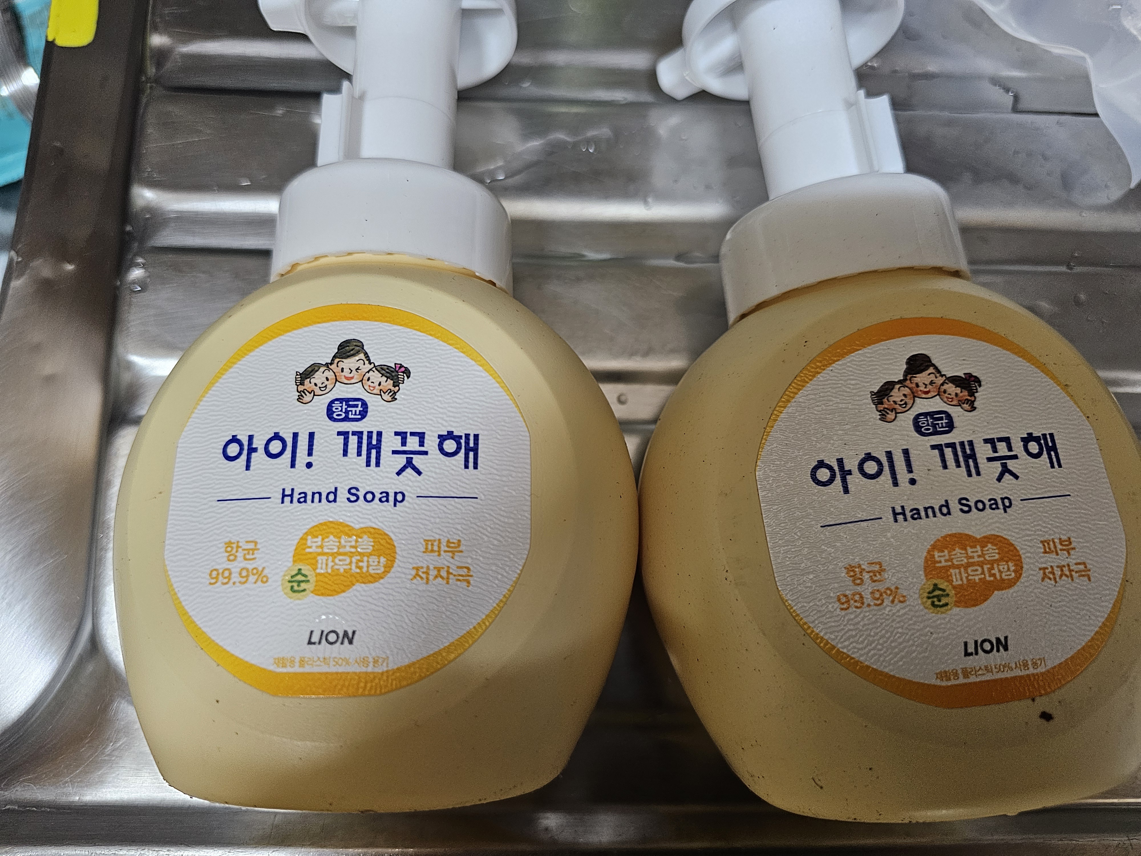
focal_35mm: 23
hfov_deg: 73.9
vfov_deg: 58.9
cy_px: 428
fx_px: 758
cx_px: 570
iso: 500
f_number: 1.7
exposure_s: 1/120
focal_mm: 6.3
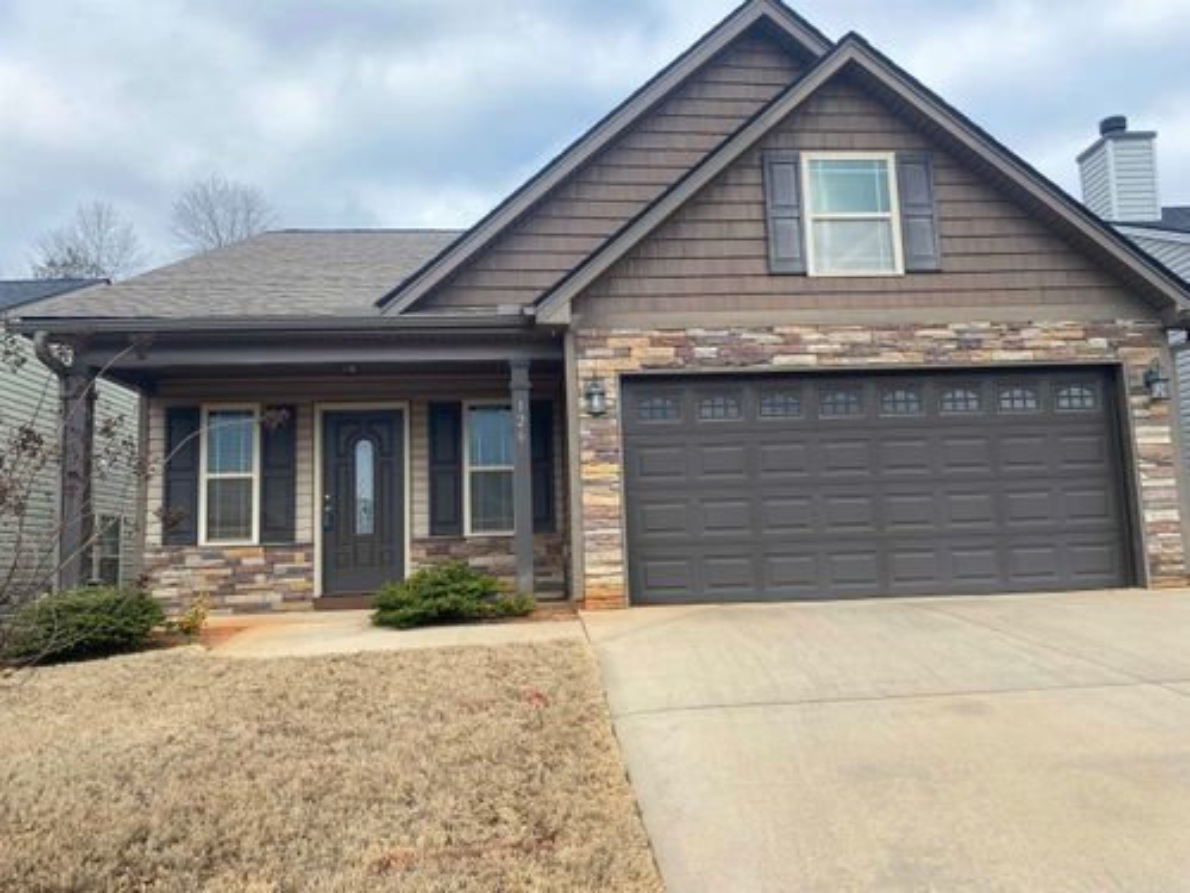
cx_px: 595
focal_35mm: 26
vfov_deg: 53.1
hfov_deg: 67.3
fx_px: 894
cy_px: 446
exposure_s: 1/1157
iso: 32
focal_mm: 4.25
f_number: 1.8
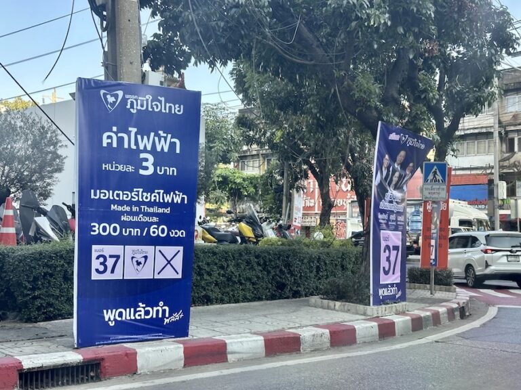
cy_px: 195
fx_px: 722
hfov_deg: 39.7
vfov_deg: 30.3
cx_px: 260
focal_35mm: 48
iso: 80
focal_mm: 6.86
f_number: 1.78
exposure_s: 1/116
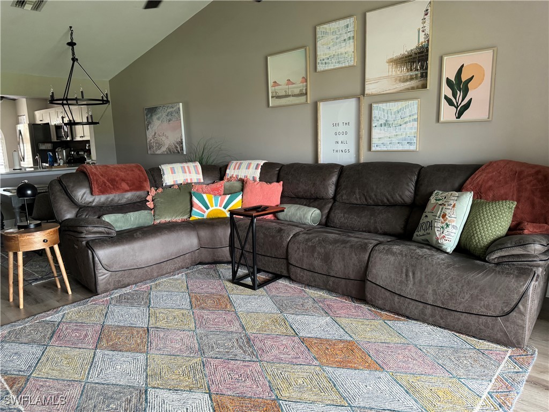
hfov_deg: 71.6
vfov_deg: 56.8
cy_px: 206
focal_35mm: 24
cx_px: 274
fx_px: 381
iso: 250
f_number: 1.78
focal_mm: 6.86
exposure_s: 1/60
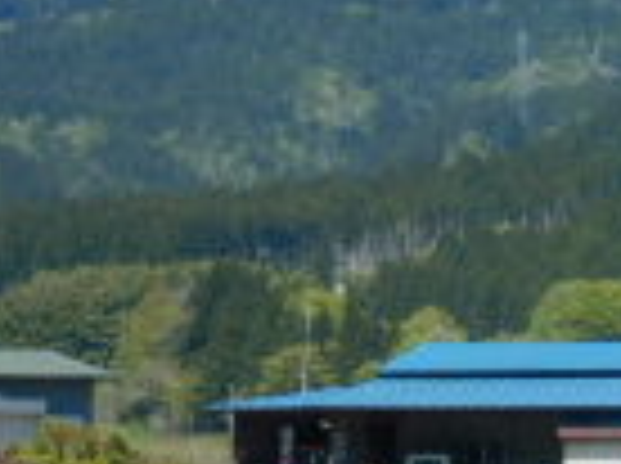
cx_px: 972
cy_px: 126
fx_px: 6483
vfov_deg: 4.1
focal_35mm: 362
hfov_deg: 5.4
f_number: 4.6
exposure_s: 1/640
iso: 125
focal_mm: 14.1
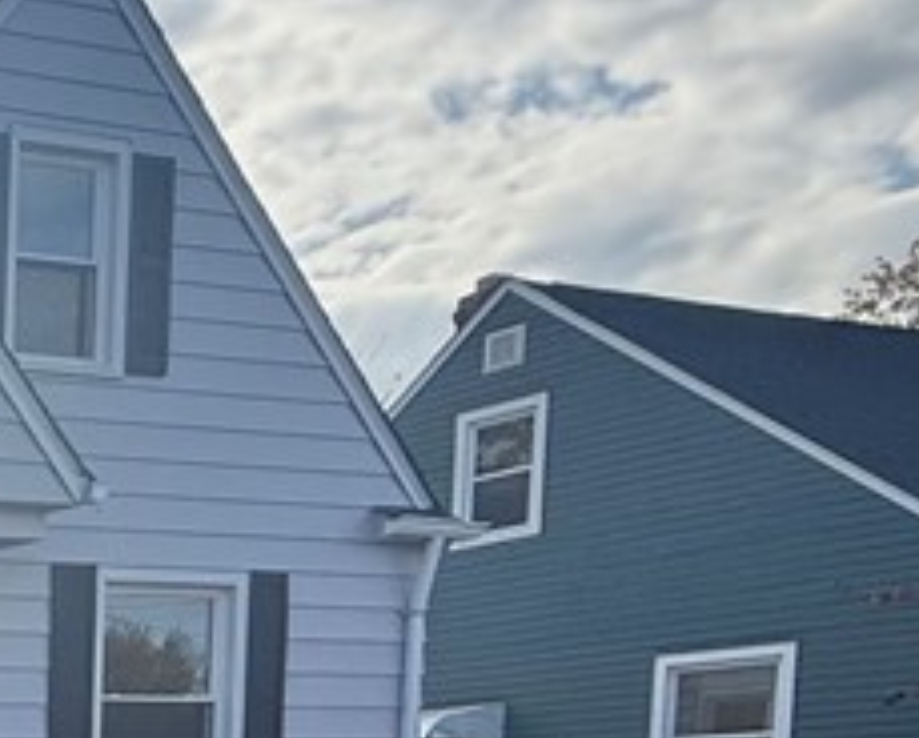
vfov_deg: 21.9
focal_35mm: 61
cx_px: -706
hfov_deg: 21.3
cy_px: 1023
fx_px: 1662
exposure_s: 1/1464
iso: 64
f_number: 2.2
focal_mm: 2.22
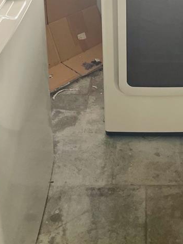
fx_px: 465
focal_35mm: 66
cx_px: 159
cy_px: -15
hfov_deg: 21.8
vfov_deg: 27.2
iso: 64
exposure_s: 1/121
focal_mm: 4.2
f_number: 1.6
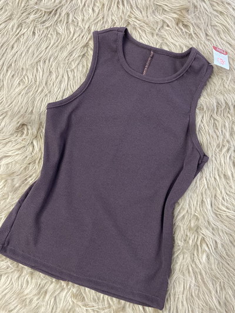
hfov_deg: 53.1
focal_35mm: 26
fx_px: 235
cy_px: 156
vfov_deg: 67.3
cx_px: 118
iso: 500
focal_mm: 4.25
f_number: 1.8
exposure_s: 1/50
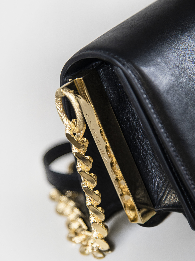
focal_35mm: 152
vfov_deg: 13.0
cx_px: 91
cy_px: 144
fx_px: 1142
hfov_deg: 9.8
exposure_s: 1/80
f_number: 4
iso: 1000
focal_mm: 120
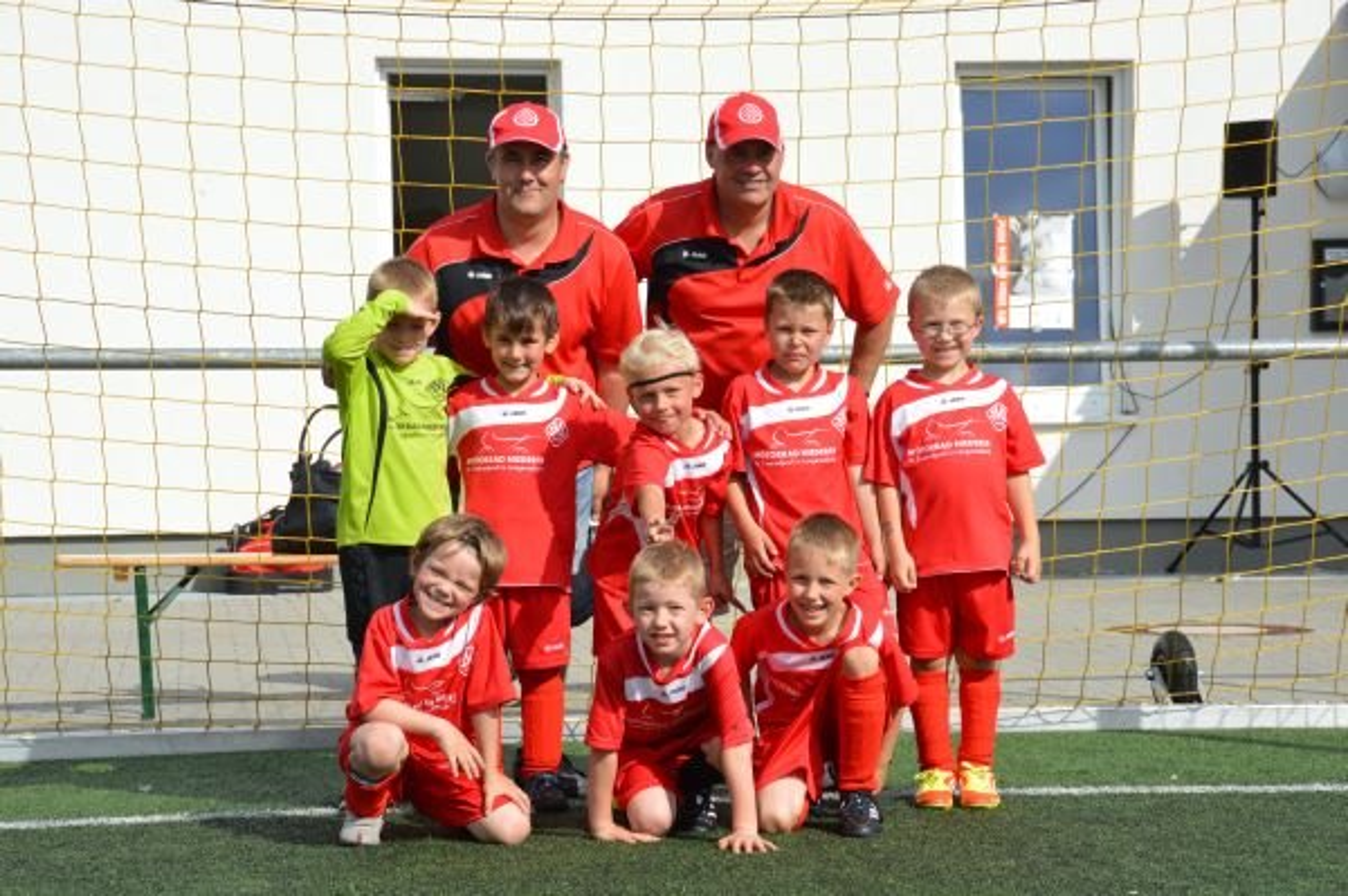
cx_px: 674
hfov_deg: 24.6
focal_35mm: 82
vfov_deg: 16.5
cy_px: 448
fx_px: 3087
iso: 100
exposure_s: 1/320
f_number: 9
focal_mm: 55
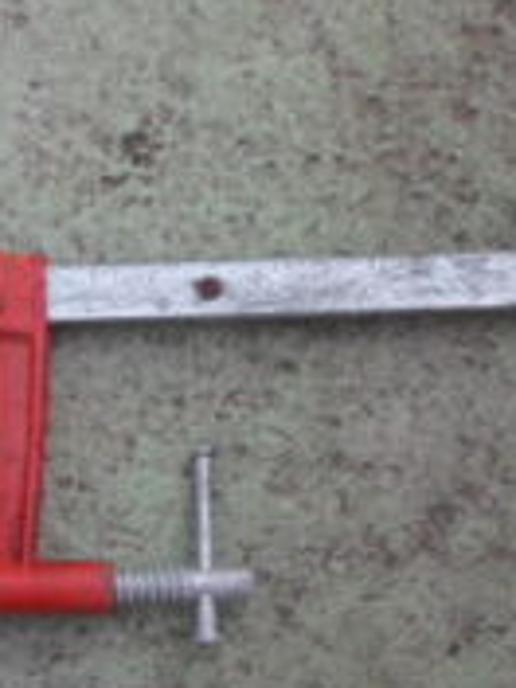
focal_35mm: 68
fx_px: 1352
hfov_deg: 21.4
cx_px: 117
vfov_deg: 28.1
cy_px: 160
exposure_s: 1/180
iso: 80
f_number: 2.5
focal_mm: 4.5
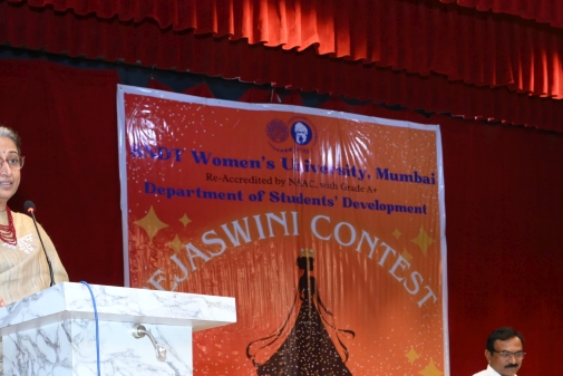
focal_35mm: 69
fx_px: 1079
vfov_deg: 19.2
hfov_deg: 29.2
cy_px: 374
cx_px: 332
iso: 2000
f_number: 5.6
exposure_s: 1/160
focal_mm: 31
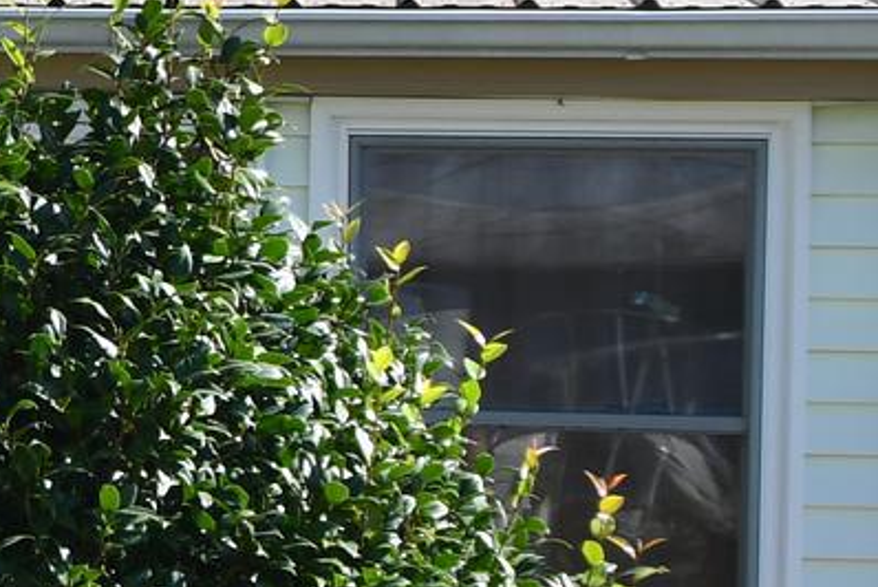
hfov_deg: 9.9
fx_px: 4515
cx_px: -1129
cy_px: 244
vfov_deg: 7.4
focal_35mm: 185
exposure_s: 1/250
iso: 160
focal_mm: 24
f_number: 8
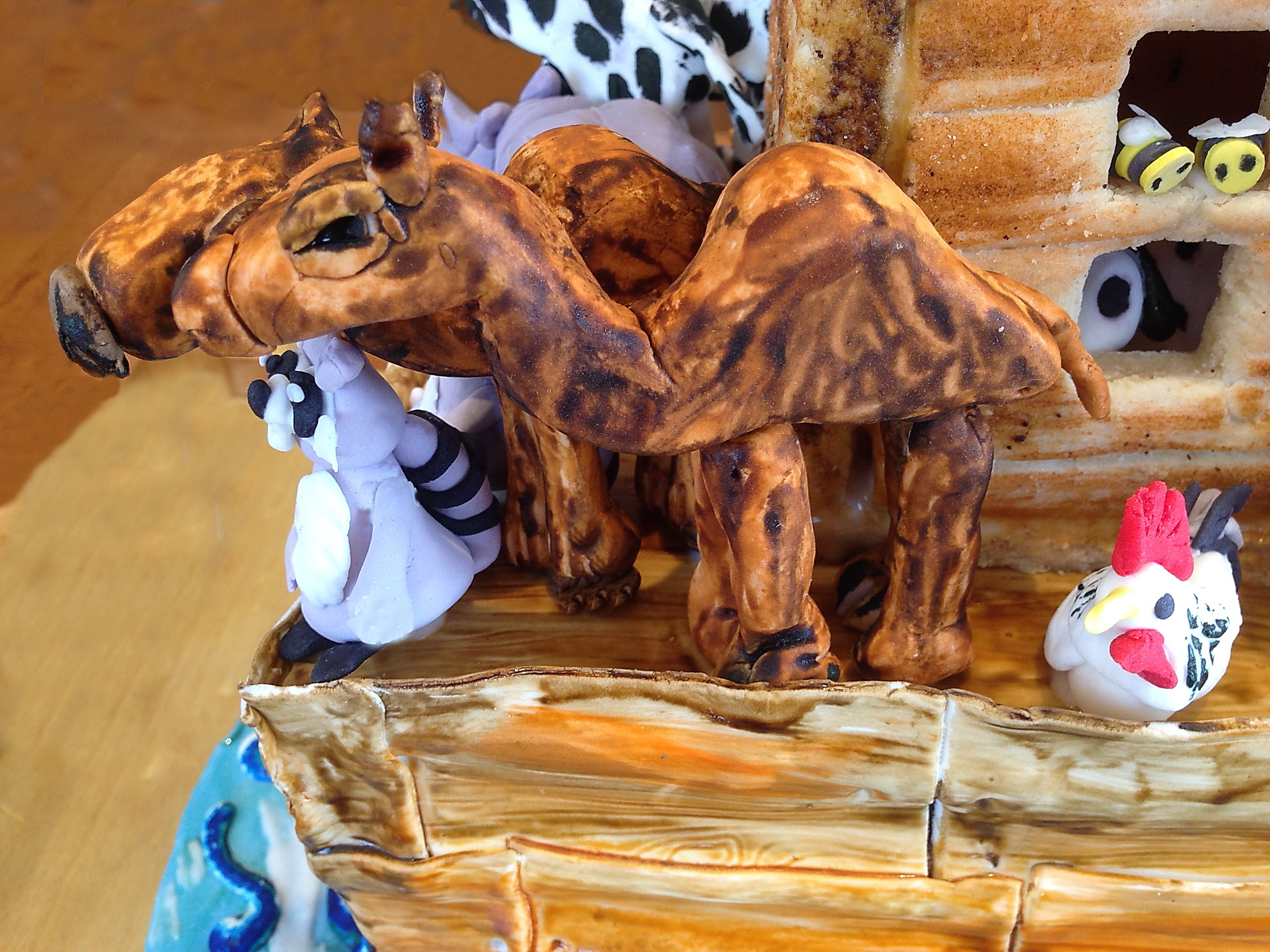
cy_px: 476
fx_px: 1211
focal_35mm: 33
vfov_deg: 42.9
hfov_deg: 55.4
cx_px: 635
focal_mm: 4.12
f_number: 2.4
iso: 64
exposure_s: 1/60
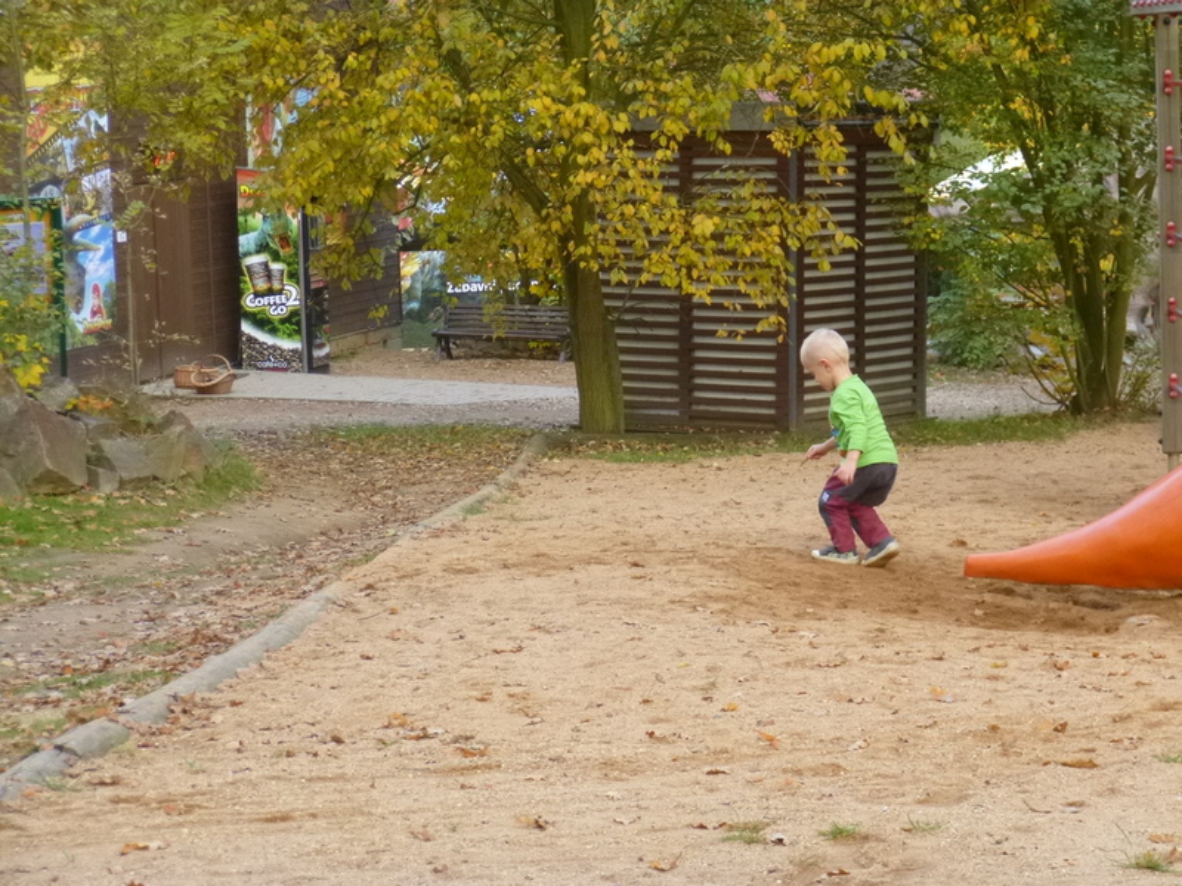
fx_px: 3654
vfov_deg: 13.8
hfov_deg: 18.4
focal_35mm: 107
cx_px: 591
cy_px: 443
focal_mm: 19.1
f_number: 5.4
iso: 320
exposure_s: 1/80
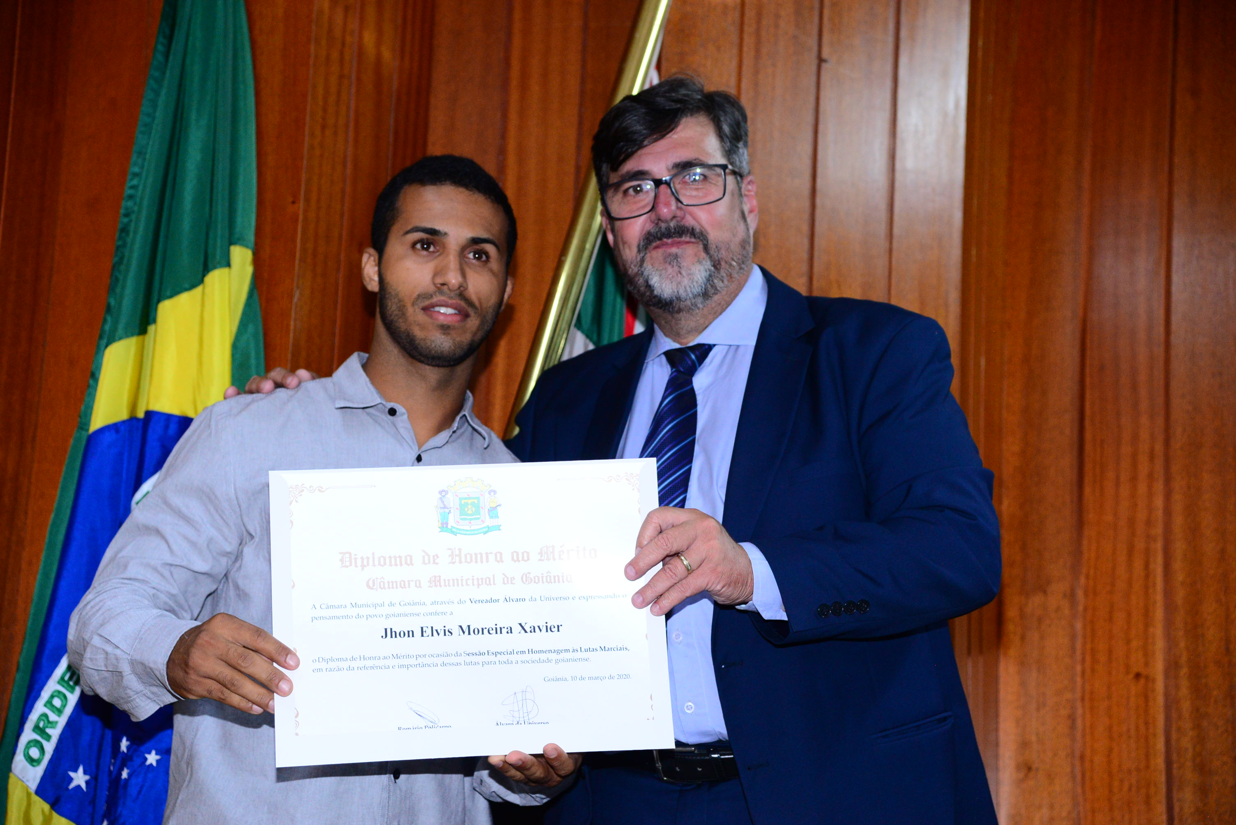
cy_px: 412
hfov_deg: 28.8
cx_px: 618
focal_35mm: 70
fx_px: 2404
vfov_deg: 19.5
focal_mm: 70
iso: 2500
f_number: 4.5
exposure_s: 1/125
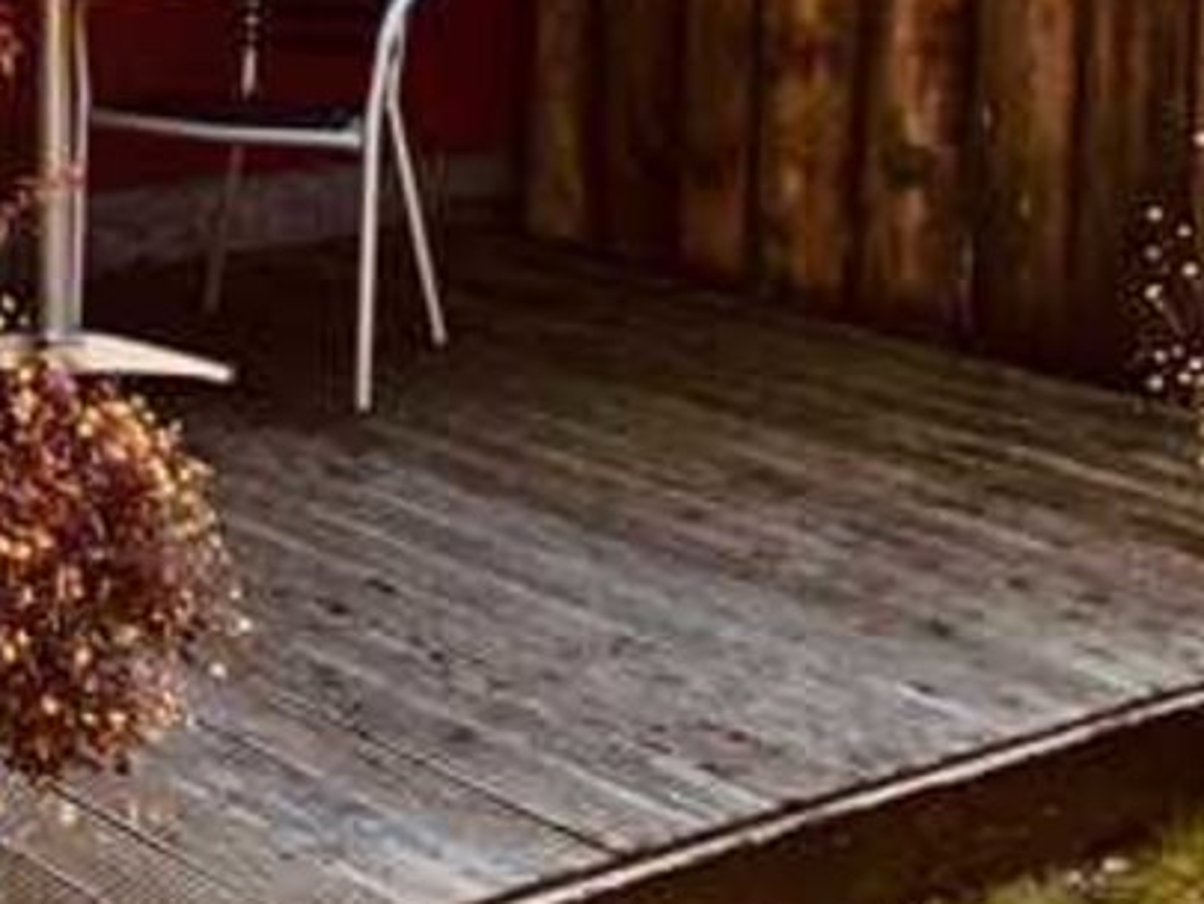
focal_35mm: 83
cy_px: -167
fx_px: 2888
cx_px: 92
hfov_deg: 22.9
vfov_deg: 17.0
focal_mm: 4
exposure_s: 1/120
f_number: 1.8
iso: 40
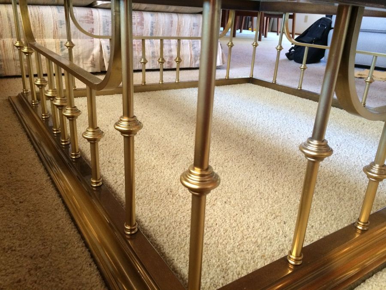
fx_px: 335
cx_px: 193
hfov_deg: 60.0
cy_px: 145
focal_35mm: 30
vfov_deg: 46.8
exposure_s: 1/30
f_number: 2.2
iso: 160
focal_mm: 4.12
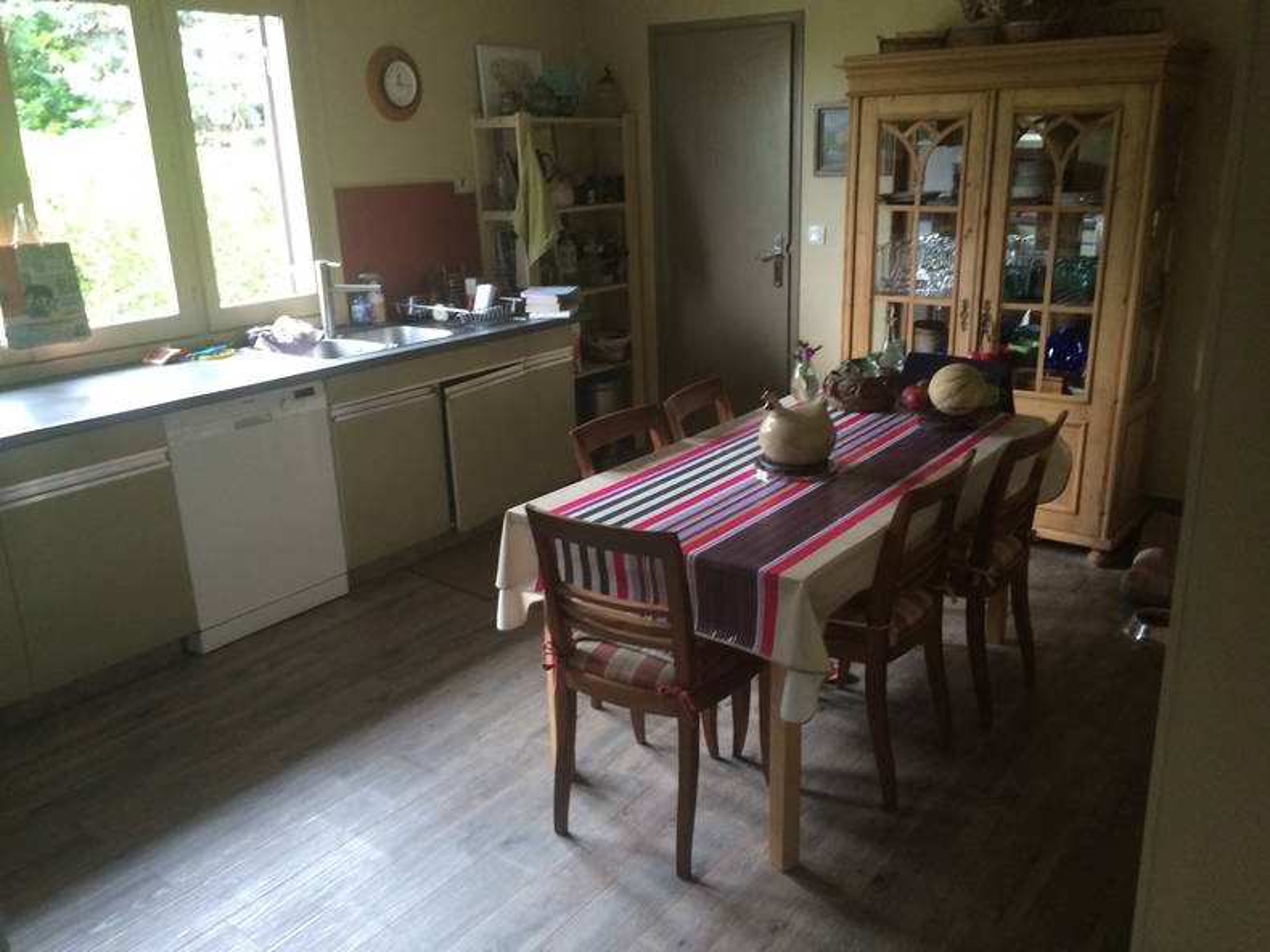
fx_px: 1064
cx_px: 635
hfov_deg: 61.7
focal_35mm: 29
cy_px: 476
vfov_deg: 48.2
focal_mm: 4.15
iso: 160
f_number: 2.2
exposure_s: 1/33
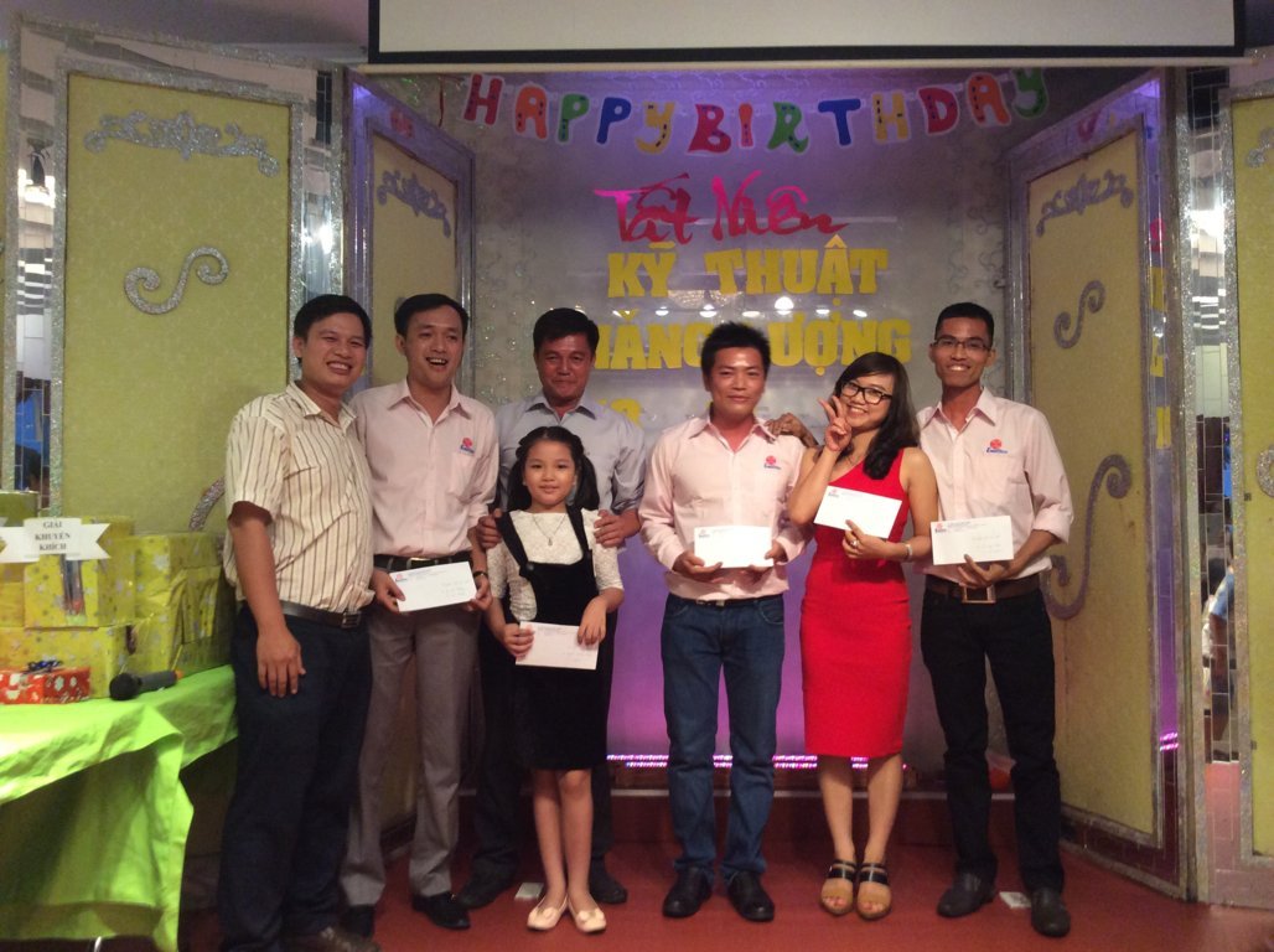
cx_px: 637
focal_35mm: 32
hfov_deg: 56.9
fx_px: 1176
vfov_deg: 44.1
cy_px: 476
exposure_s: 1/25
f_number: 2.4
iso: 125
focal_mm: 3.3
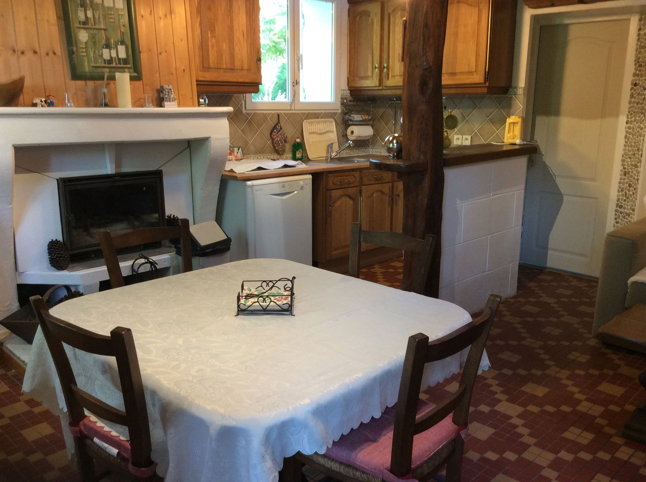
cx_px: 323
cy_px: 241
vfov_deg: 44.1
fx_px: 596
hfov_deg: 56.9
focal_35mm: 32
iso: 80
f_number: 2.4
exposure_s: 1/24
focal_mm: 3.3
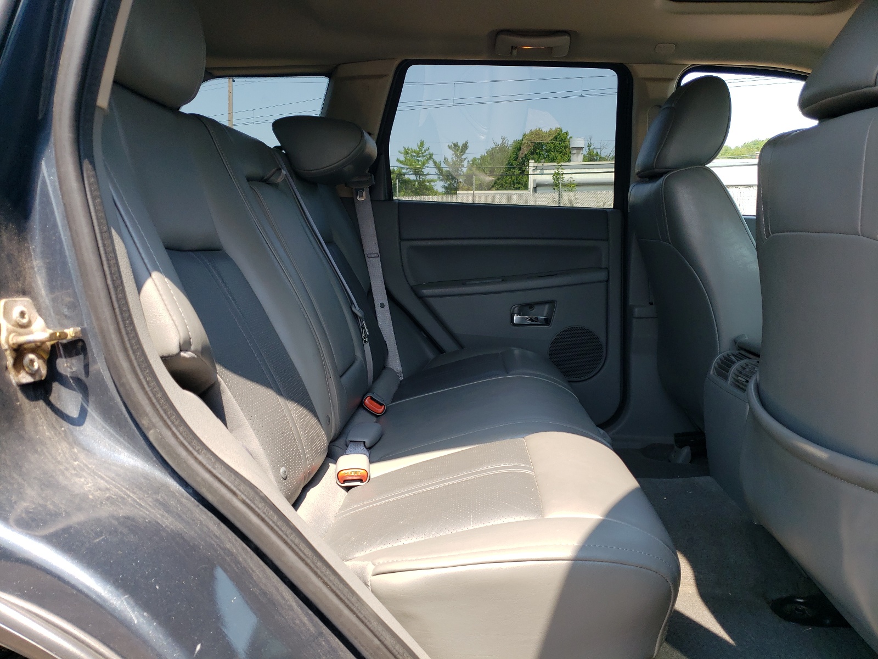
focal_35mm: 26
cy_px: 330
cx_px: 439
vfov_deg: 53.1
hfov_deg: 67.3
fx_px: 659
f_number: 1.5
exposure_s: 1/526
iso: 50
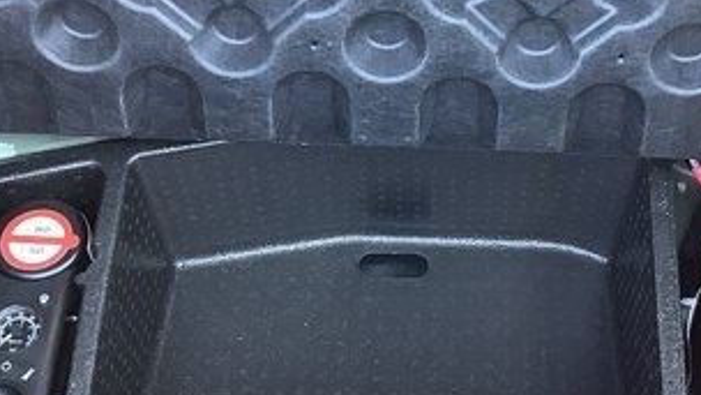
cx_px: 434
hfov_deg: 29.6
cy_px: 125
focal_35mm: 71
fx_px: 1320
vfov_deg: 16.9
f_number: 2.4
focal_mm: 3.3
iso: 125
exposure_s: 1/60
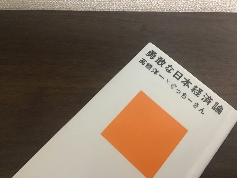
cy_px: 89
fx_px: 212
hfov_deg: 58.4
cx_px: 118
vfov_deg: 45.4
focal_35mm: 31
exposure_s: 1/17
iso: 200
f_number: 2.4
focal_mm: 3.3
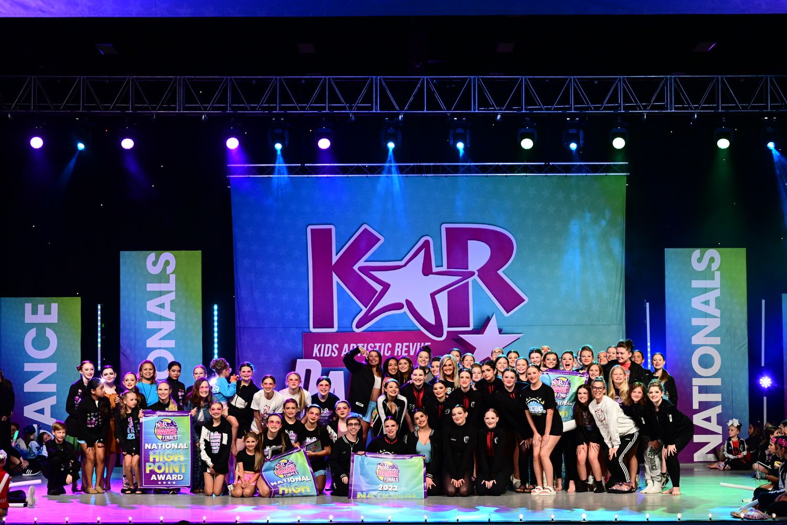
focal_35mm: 85
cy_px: 262
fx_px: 1858
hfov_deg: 23.9
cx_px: 394
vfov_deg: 16.1
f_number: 4
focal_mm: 85
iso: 4000
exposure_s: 1/500
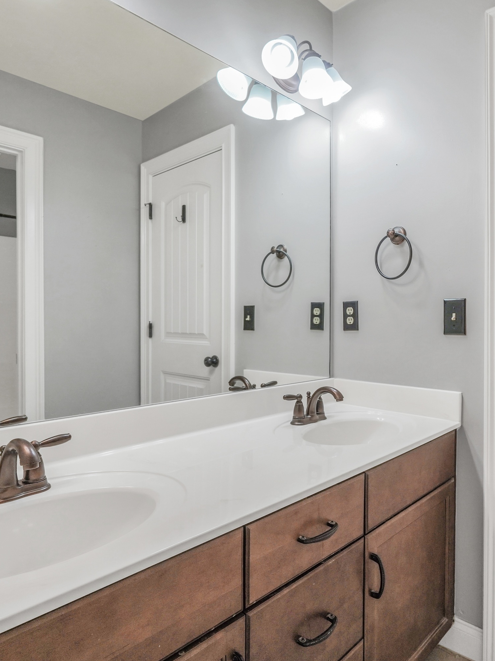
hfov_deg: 57.5
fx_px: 441
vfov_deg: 73.7
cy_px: 330
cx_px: 326
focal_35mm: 23
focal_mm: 10.5
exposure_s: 1/160
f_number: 4
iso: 250
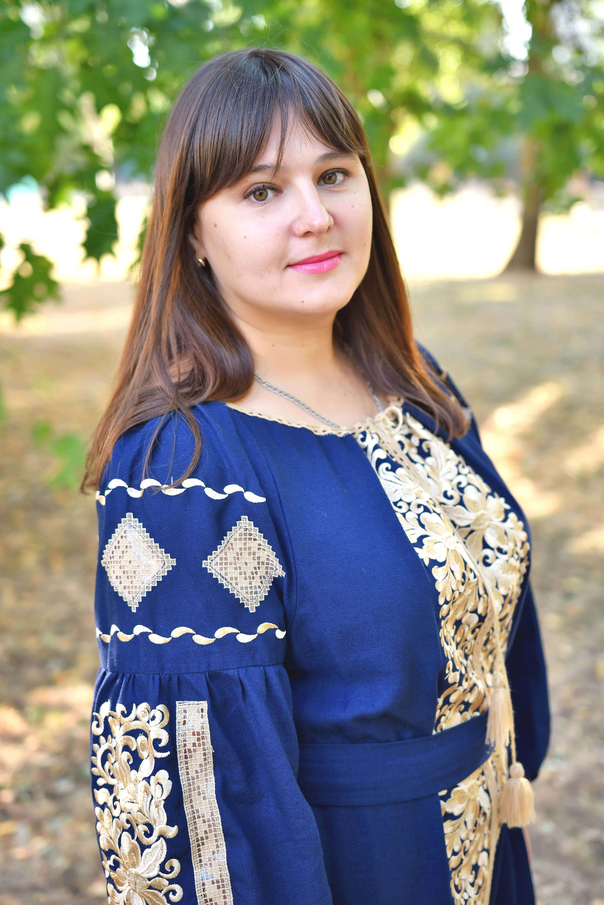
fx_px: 1208
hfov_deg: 28.1
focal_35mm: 48
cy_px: 452
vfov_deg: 41.1
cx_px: 302
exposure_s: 1/640
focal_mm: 32
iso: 400
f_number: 2
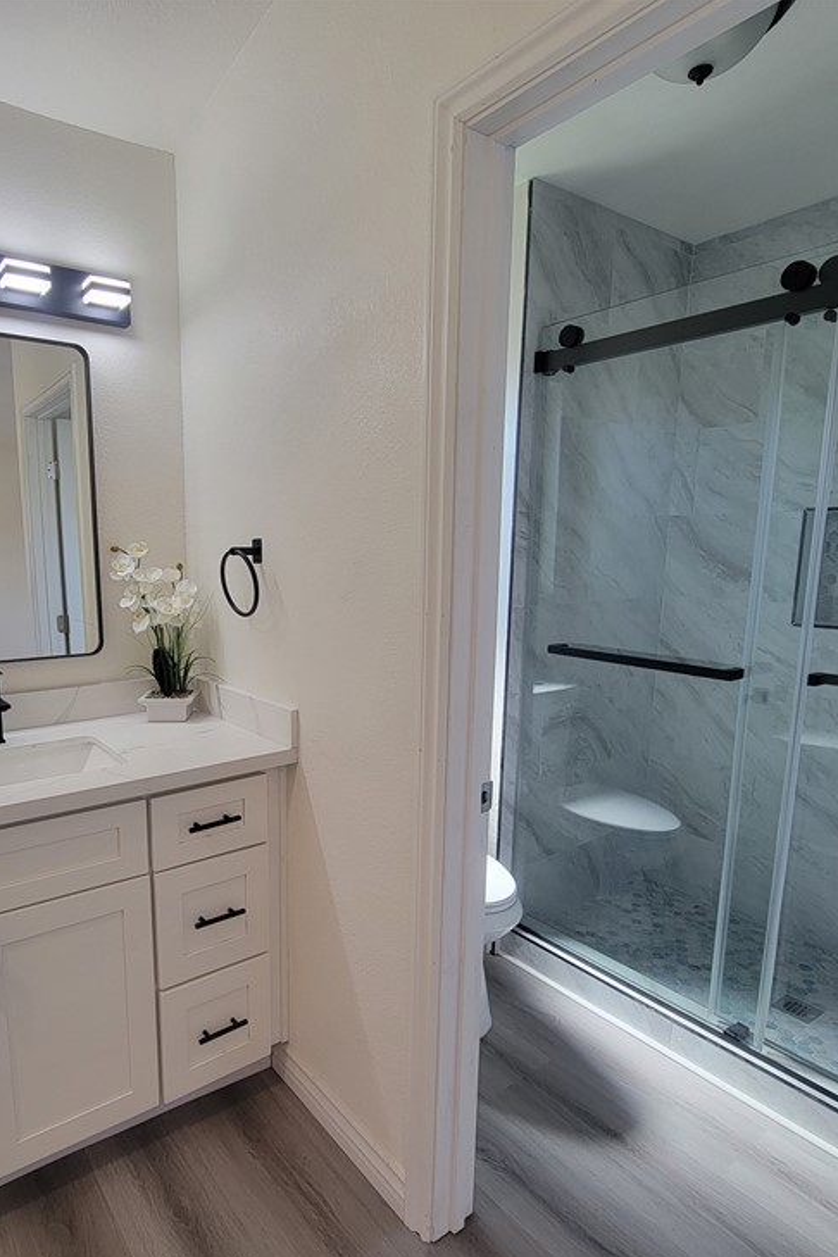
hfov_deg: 63.4
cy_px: 659
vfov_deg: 86.8
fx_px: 663
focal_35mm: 19
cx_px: 300
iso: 64
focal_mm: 2.2
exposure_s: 1/60
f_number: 2.2
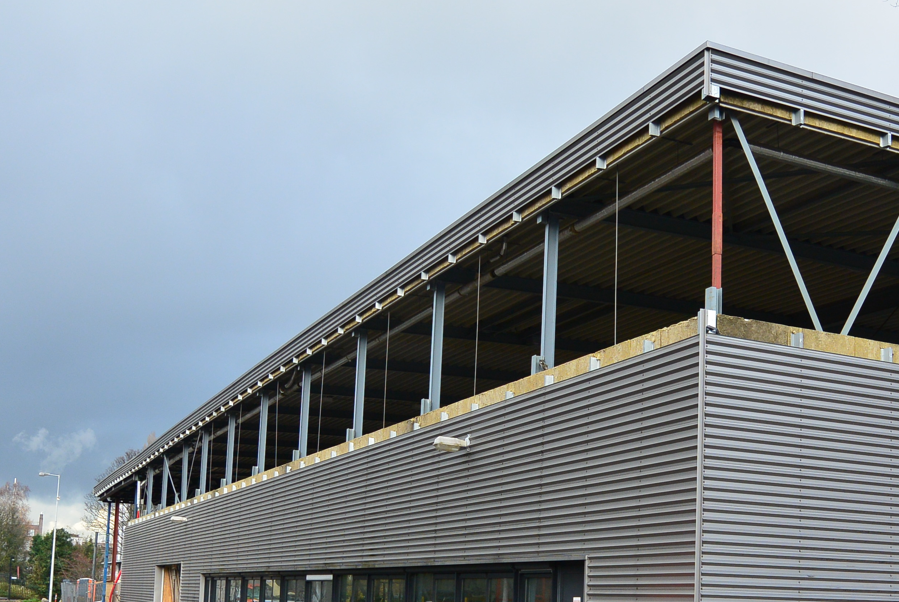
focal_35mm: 45
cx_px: 601
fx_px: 1125
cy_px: 450
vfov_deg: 29.5
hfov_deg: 42.9
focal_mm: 11
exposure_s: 1/250
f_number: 4
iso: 200
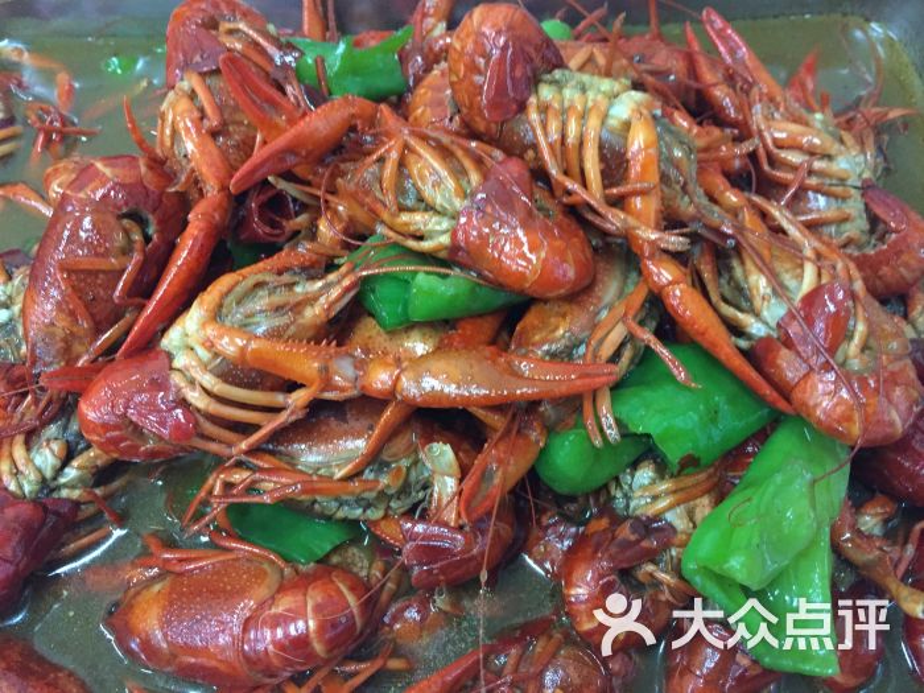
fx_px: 774
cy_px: 346
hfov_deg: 61.7
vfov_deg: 48.2
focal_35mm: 29
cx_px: 462
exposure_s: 1/17
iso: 500
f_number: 2.2
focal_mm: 4.15
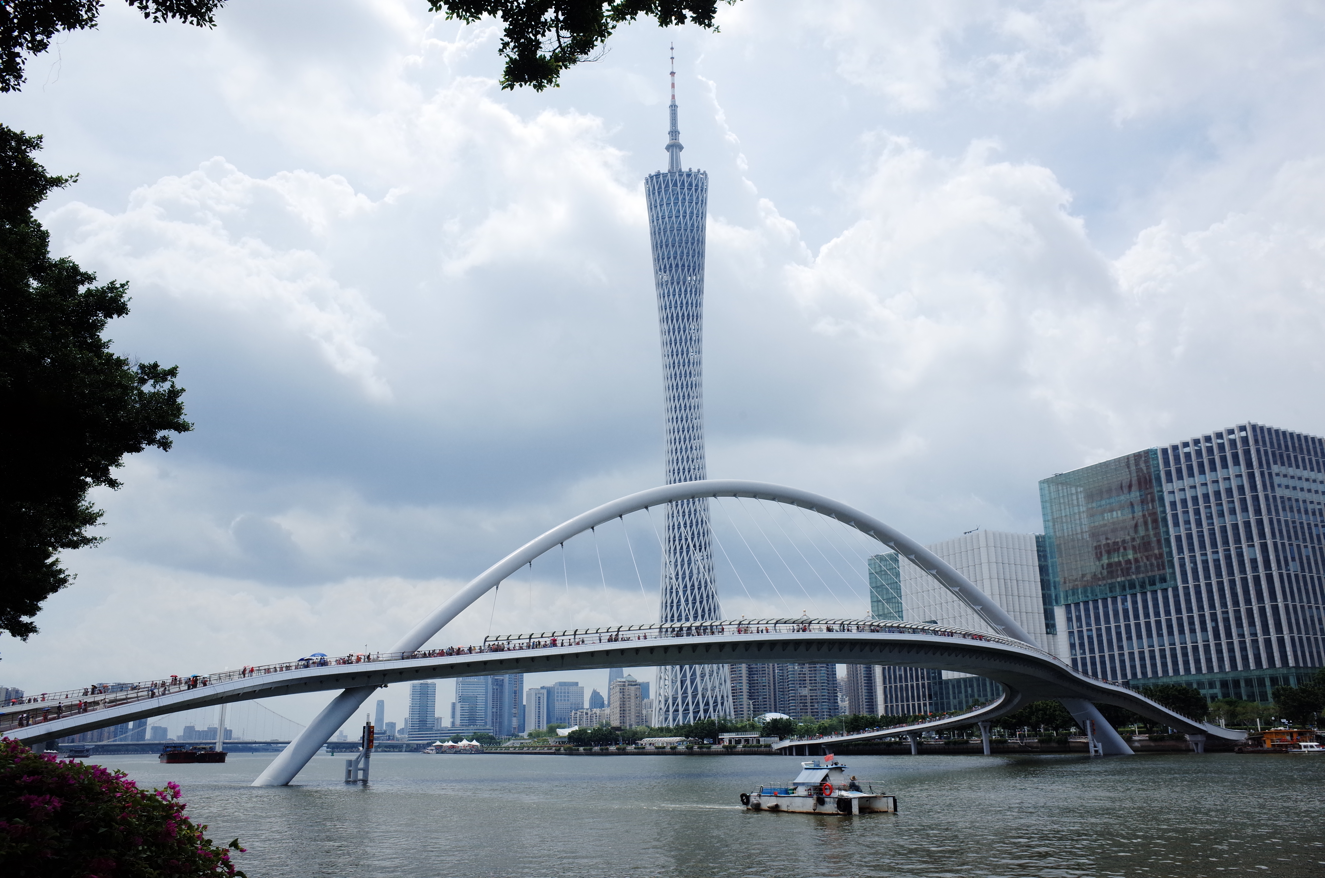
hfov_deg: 65.6
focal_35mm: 28
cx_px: 662
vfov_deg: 46.2
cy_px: 439
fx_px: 1028
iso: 250
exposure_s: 1/1500
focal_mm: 18.3
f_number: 6.3
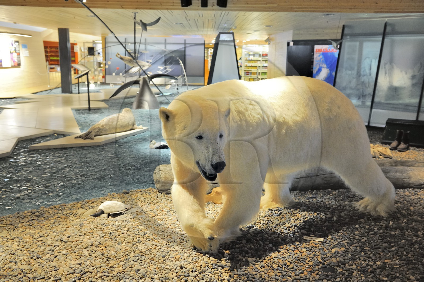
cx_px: 212
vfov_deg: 37.8
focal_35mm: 35
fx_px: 412
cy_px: 141
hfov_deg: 54.5
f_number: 4.5
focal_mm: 35
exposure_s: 1/13
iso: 1600
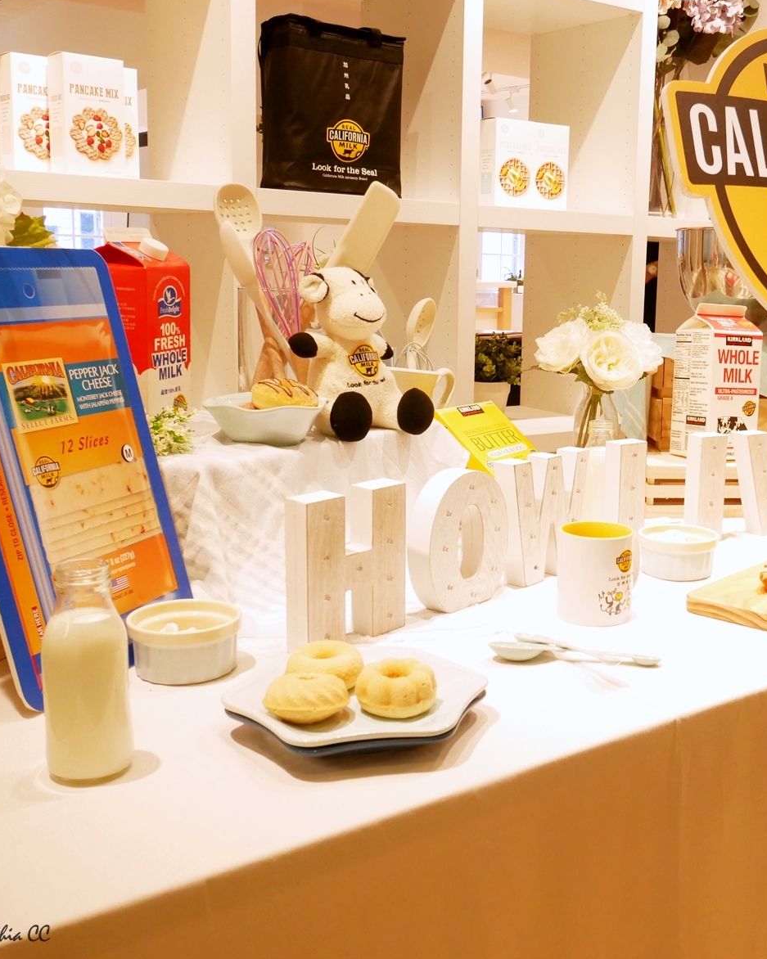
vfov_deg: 45.8
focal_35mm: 40
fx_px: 1135
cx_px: 553
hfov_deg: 36.6
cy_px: 470
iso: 1600
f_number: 5.6
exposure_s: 1/125
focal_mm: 15
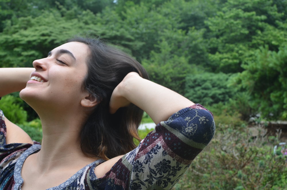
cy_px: 95
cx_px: 144
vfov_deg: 25.6
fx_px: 418
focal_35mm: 52
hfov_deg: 37.9
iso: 200
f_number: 6.3
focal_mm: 35
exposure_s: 1/160
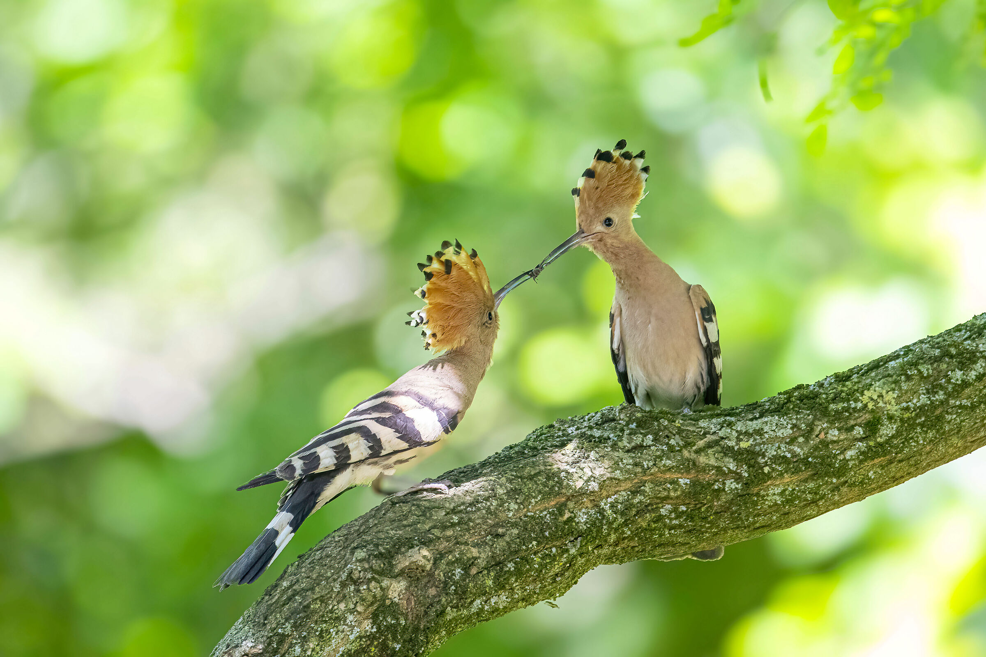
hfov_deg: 2.5
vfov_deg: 1.7
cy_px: 328
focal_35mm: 825
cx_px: 493
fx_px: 22594
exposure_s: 1/500
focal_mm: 550
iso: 4000
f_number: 6.3
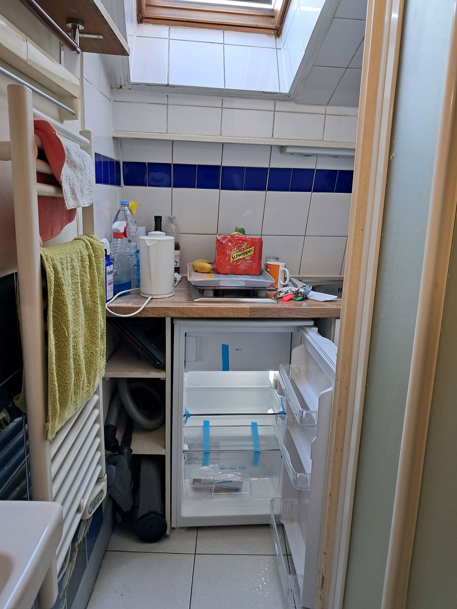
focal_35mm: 27
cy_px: 304
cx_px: 228
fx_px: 475
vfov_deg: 65.3
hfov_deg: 51.4
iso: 125
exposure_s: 1/50
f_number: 1.8
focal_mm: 4
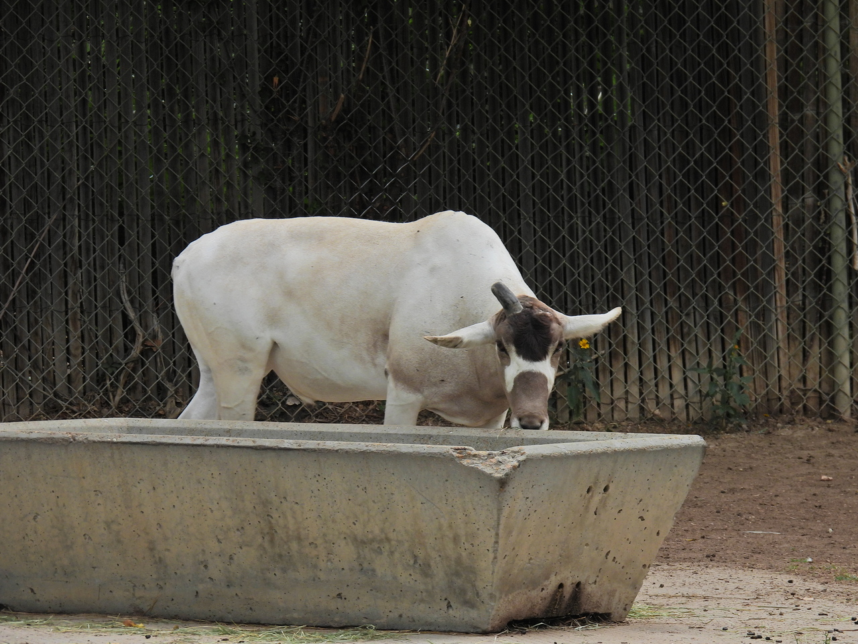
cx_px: 429
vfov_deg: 3.7
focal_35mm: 400
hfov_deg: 5.0
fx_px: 9914
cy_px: 322
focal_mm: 71.4
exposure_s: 1/250
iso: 100
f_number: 5
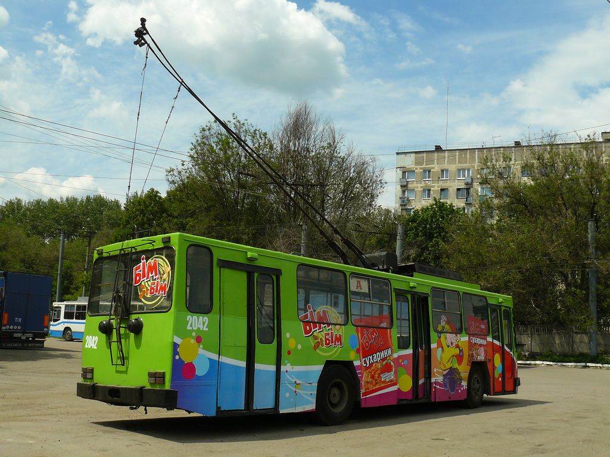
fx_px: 634
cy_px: 228
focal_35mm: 36
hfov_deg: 51.4
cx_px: 305
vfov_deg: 39.7
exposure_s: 1/1000
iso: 100
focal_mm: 6
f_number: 4
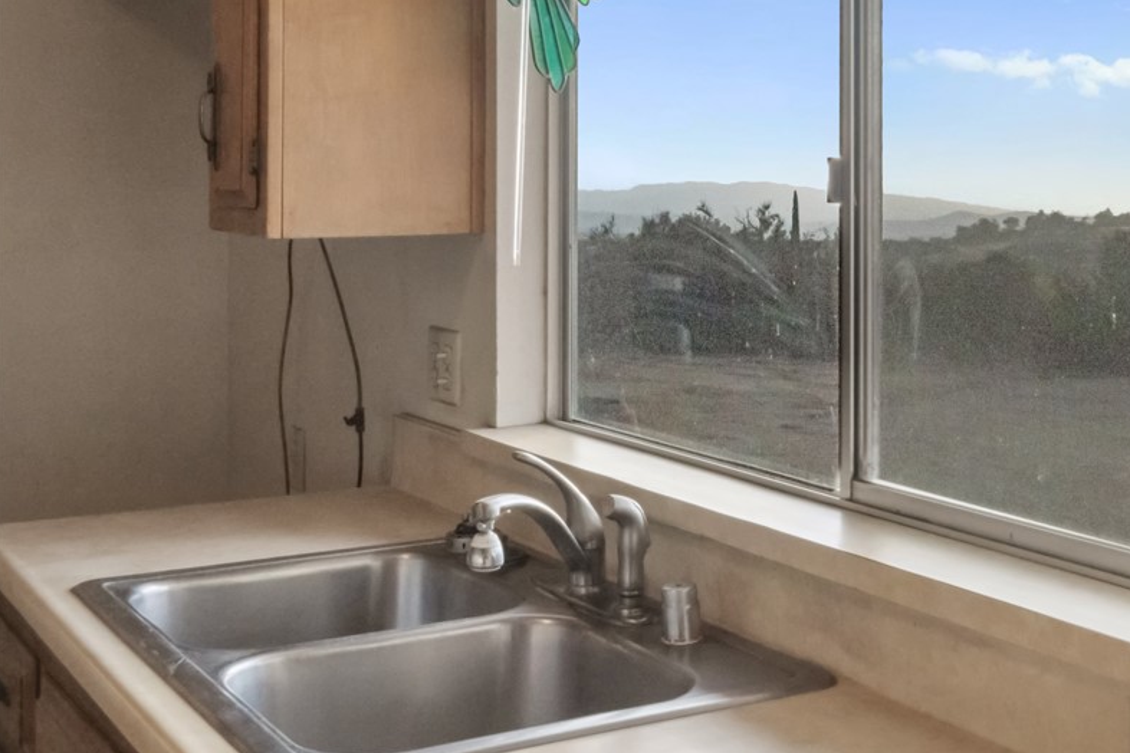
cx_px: 775
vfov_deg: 28.4
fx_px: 1475
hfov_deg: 41.2
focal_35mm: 47
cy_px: 241
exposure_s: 1/800
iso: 1600
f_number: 13
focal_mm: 23
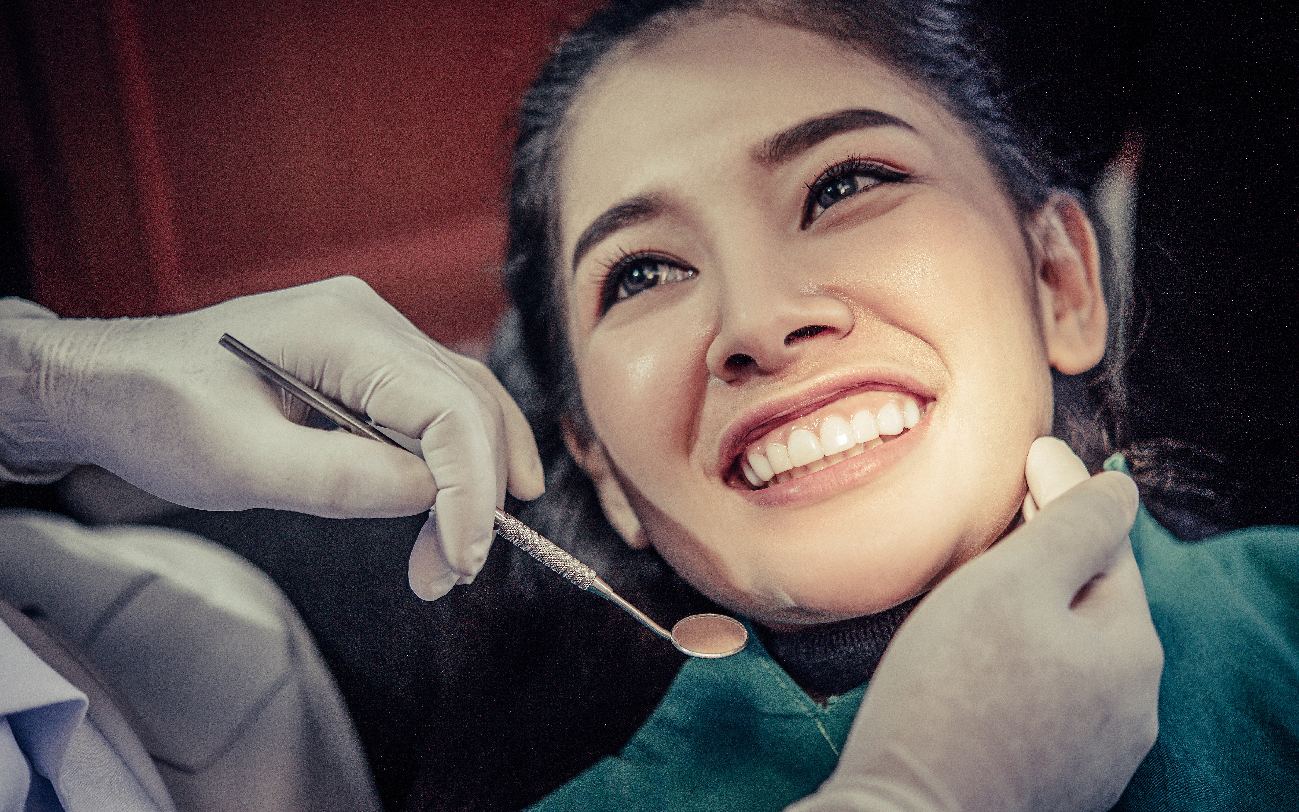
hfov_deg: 33.0
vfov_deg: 21.0
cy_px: 386
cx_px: 645
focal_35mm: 62
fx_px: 2195
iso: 400
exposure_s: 1/500
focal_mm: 60
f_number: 3
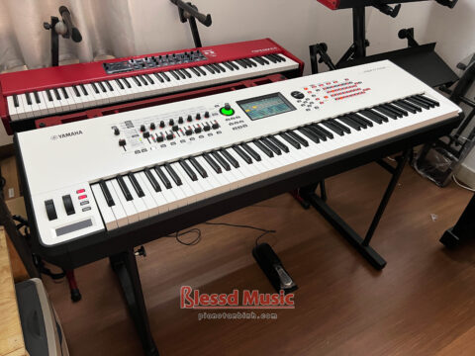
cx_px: 238
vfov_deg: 53.1
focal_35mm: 26
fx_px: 357
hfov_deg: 67.3
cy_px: 178
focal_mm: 5.7
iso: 160
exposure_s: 1/60
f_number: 1.5
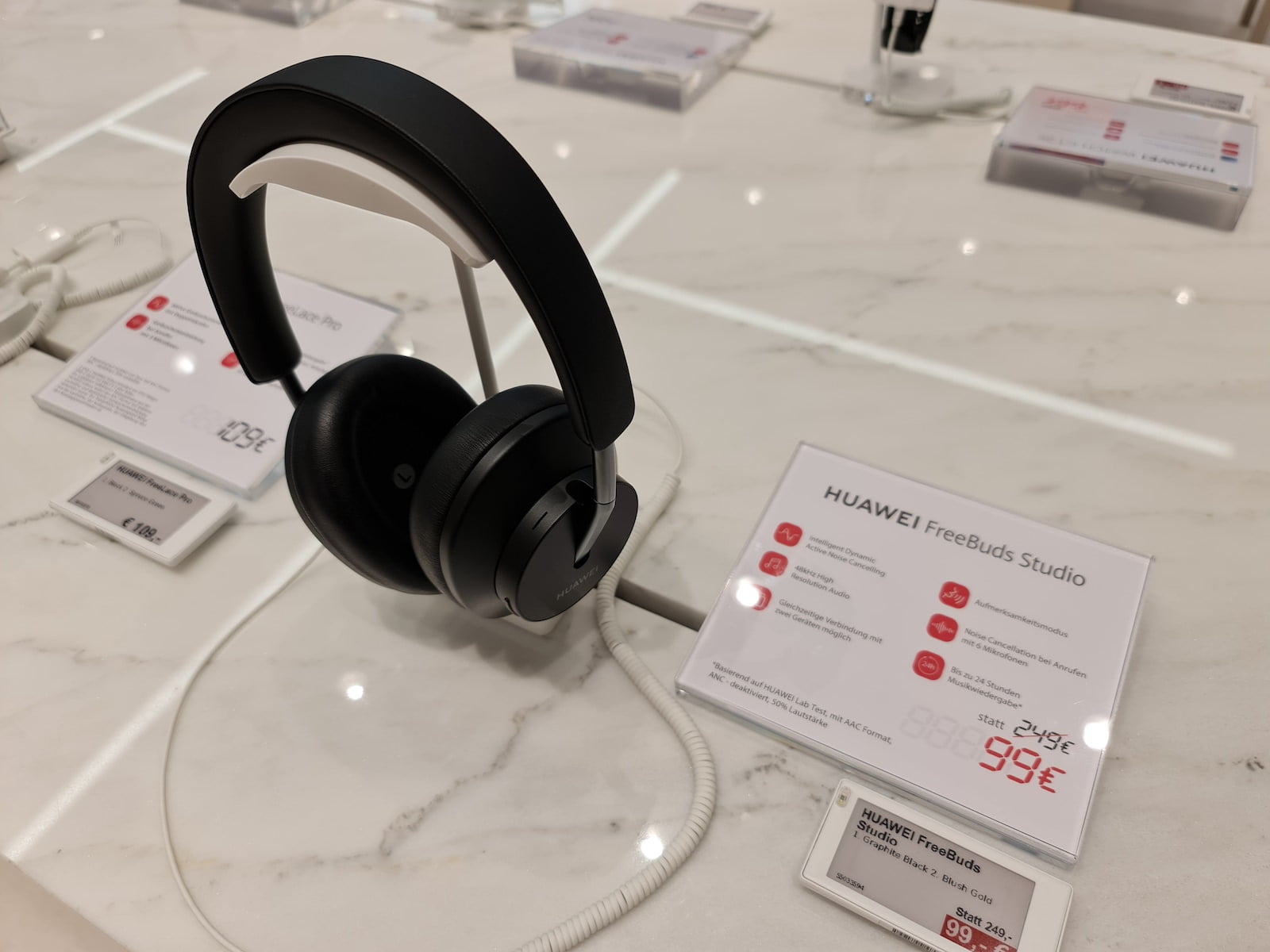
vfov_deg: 54.9
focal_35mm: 25
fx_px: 917
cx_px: 635
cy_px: 476
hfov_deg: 69.4
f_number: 1.8
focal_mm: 7
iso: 50
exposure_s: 1/106
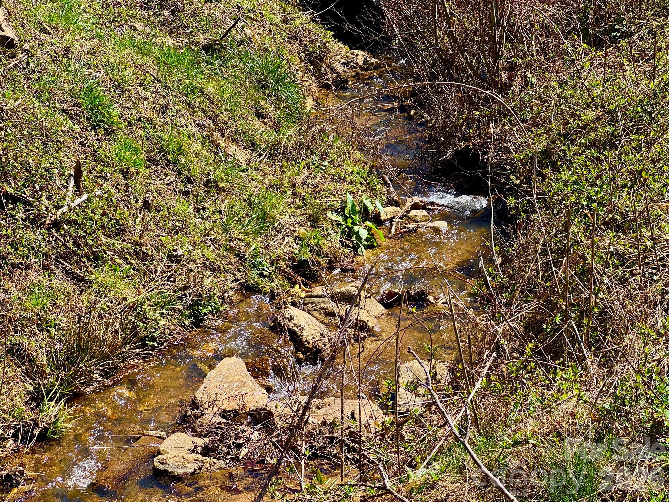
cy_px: 251
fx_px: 1488
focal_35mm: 77
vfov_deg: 19.1
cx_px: 334
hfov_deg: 25.3
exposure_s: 1/428
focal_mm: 9
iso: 25
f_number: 2.8
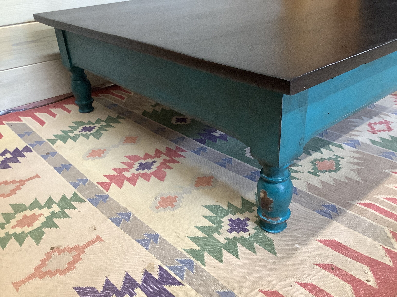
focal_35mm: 31
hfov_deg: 58.4
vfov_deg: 45.4
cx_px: 198
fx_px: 356
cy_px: 148
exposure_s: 1/50
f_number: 2.4
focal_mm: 3.3
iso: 160
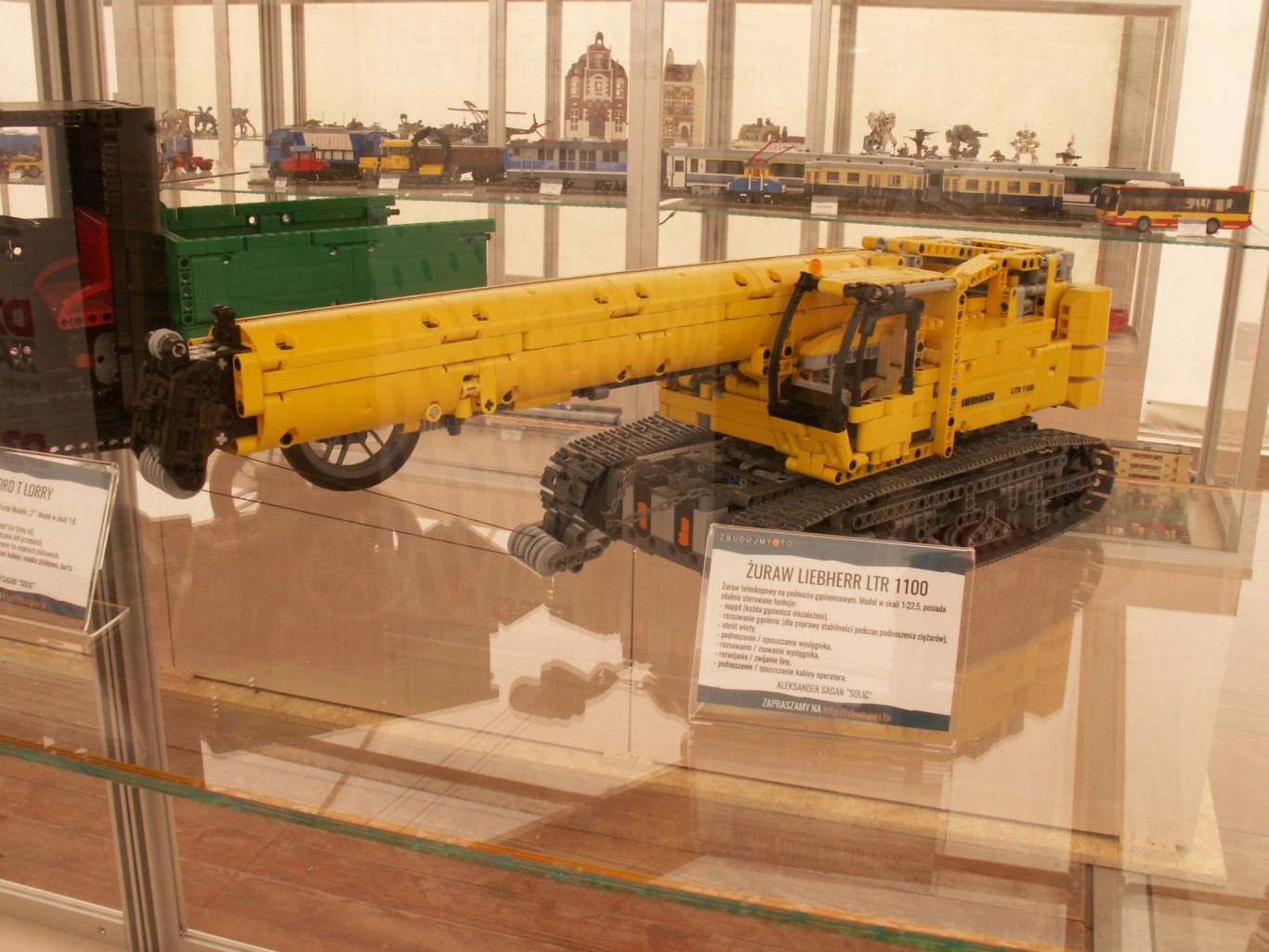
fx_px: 1283
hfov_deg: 52.6
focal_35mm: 35
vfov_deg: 40.7
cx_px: 634
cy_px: 476
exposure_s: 1/13
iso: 50
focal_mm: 5.86
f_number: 8
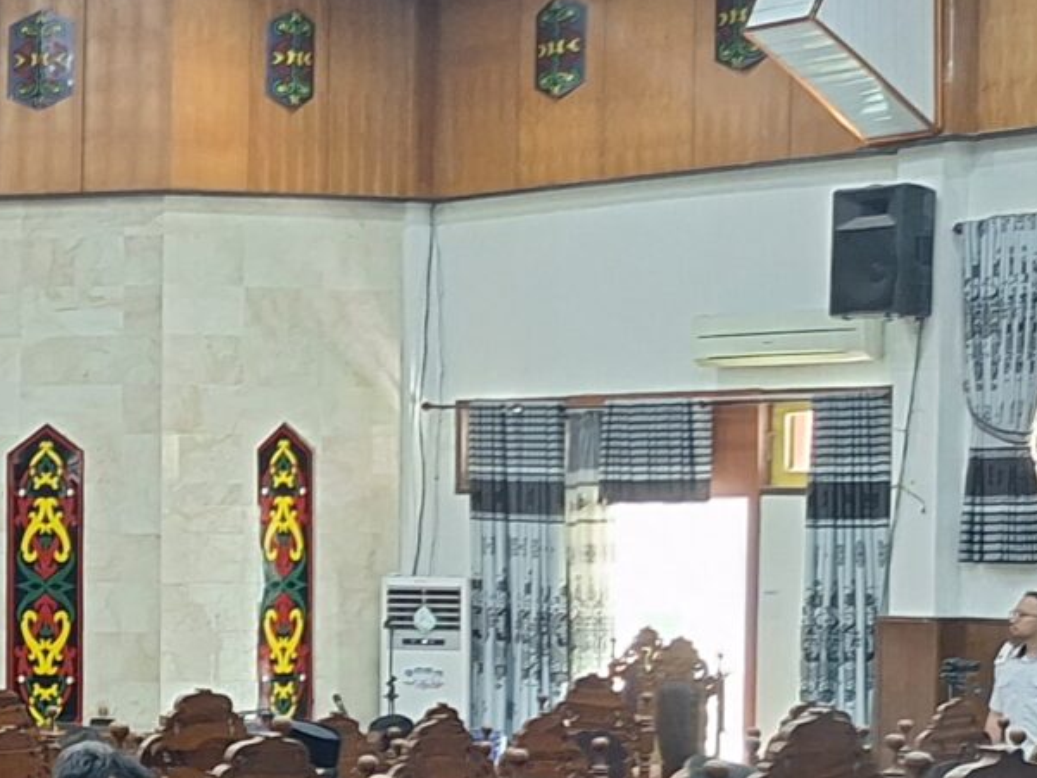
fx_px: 2936
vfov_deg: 15.1
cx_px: -773
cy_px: 547
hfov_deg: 16.9
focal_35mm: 98
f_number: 1.8
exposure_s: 1/50
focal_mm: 5.54
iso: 250
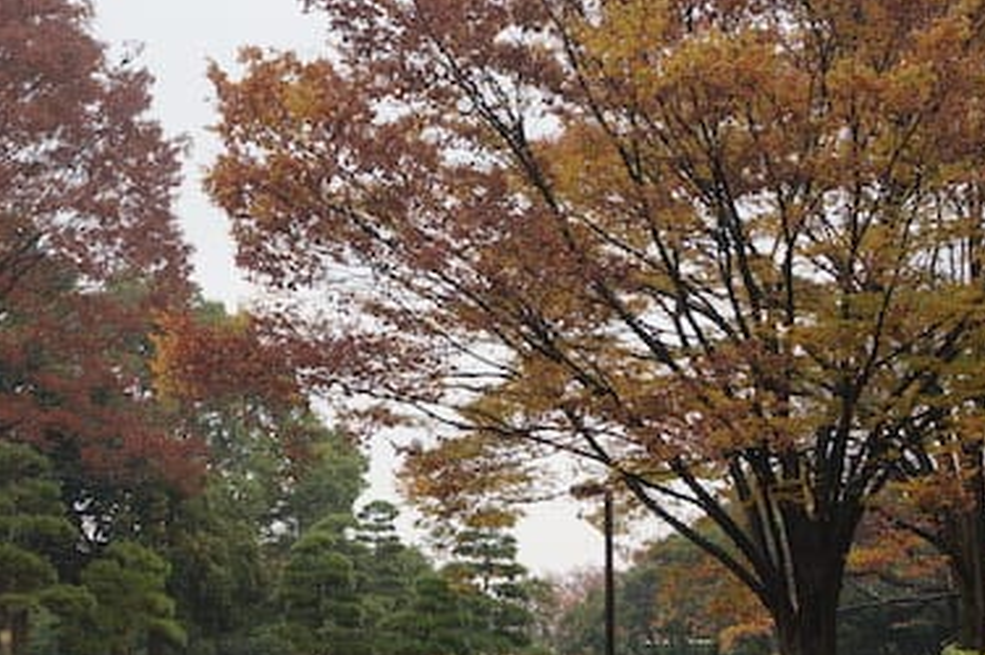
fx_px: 1833
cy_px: 401
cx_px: 375
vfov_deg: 20.2
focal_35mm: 67
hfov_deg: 30.0
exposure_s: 1/80
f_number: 4.5
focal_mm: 21
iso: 100
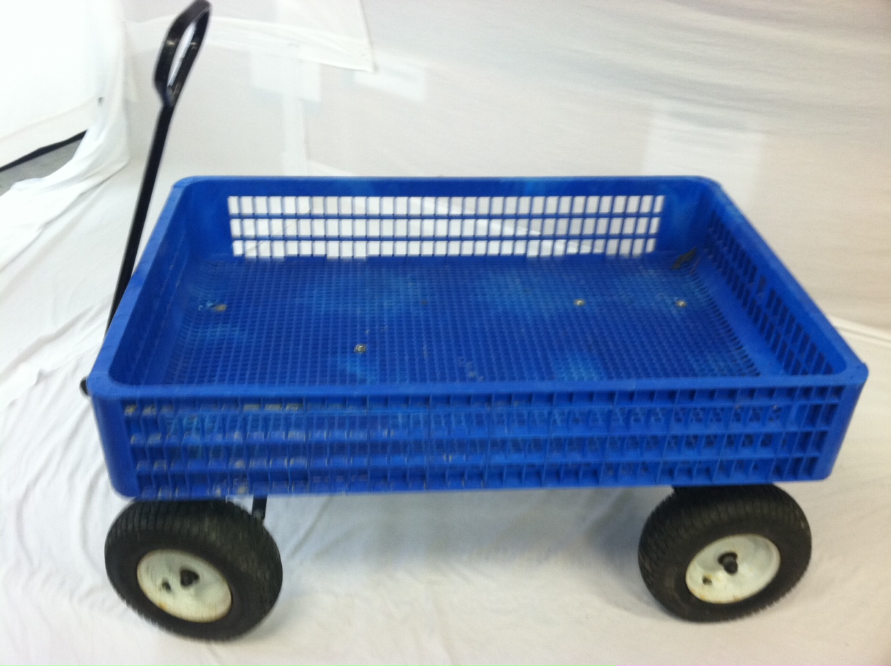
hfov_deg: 52.7
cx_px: 446
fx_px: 900
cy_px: 333
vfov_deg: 40.6
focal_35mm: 35
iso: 125
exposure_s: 1/15
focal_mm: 3.85
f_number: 2.8
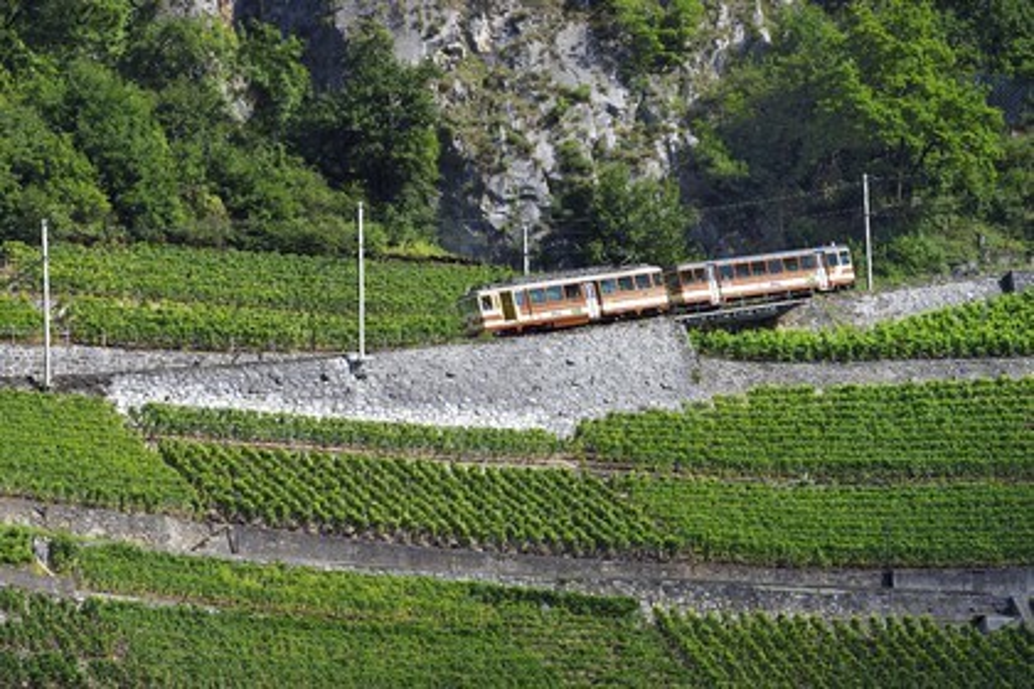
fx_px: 5744
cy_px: 344
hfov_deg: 10.3
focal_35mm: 200
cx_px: 517
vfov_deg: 6.9
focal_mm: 200
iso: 200
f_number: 10
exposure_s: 1/250
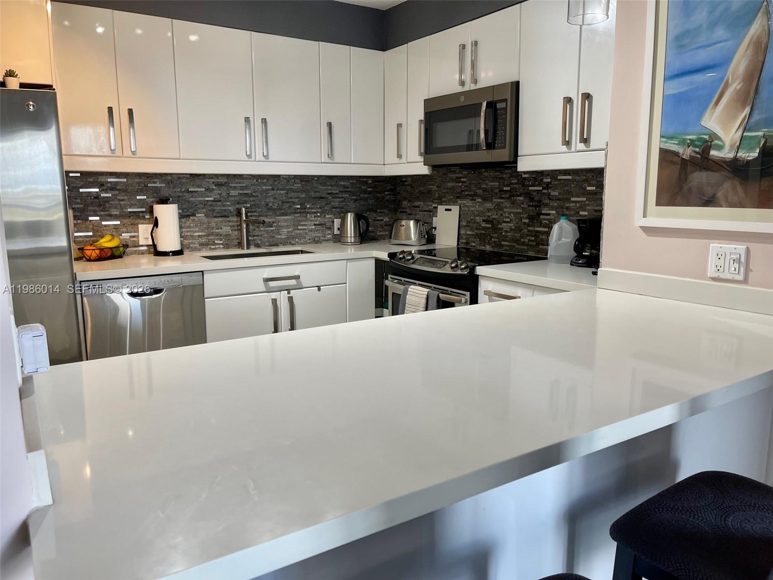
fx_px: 581
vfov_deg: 53.1
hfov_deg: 67.3
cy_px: 290
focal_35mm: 26
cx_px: 386
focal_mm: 5.1
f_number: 1.6
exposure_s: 1/120
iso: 125
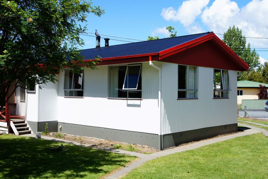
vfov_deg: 33.0
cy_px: 90
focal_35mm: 40
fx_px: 301
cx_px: 134
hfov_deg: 47.9
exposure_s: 1/500
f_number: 8
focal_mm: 27
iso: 200
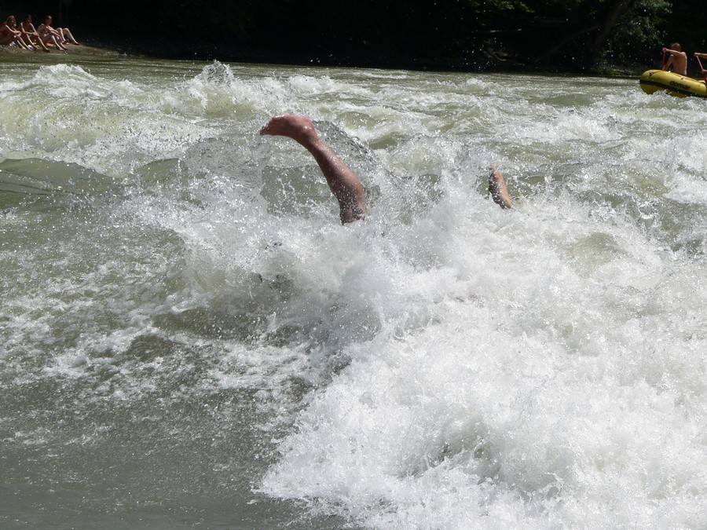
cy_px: 265
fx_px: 2696
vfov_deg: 11.2
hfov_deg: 14.9
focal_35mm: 132
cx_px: 354
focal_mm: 21.9
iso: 80
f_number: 5.2
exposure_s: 1/800
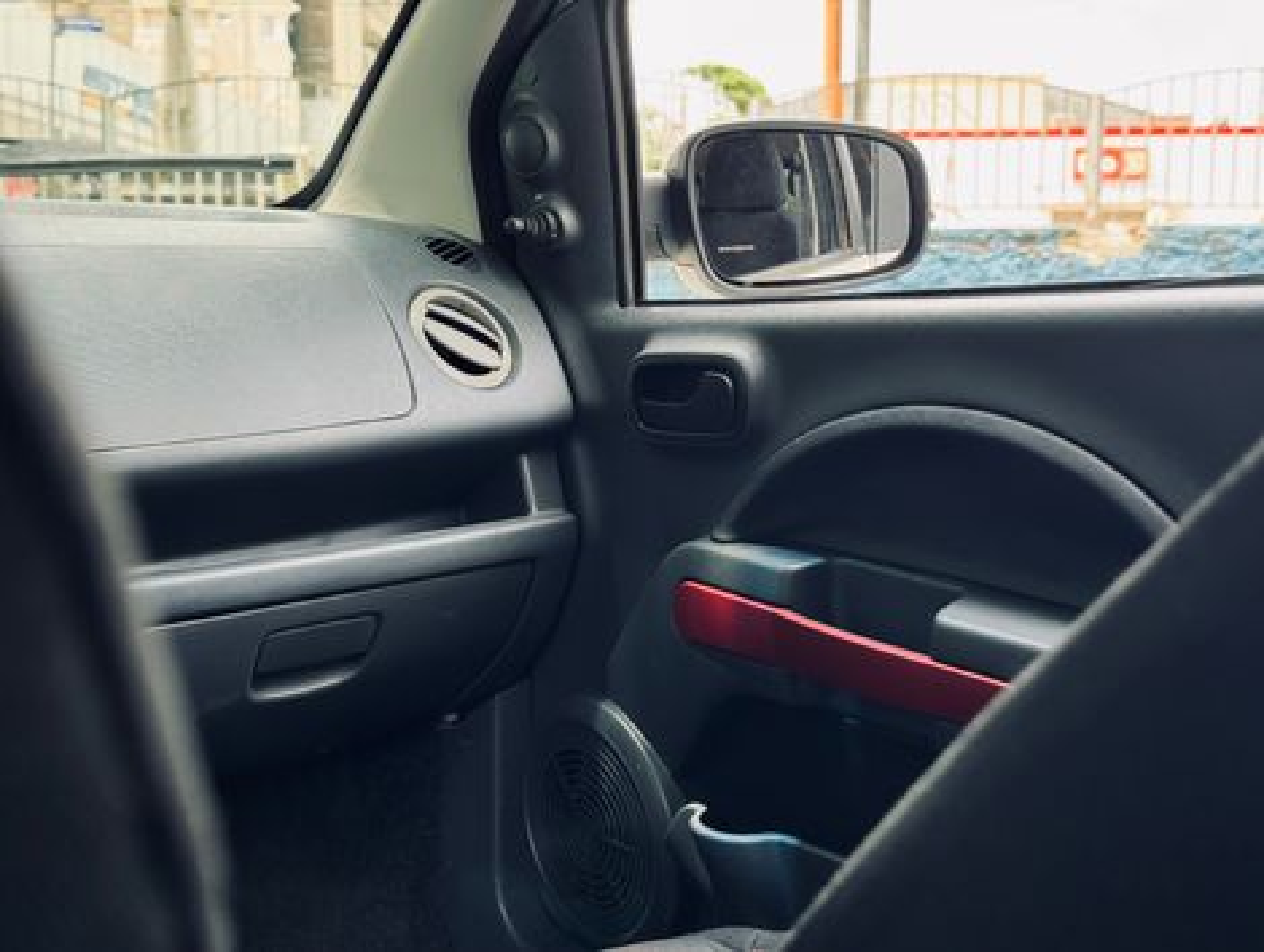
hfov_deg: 39.6
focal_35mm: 48
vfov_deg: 30.3
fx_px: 1755
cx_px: 632
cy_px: 476
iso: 64
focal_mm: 6.76
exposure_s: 1/129
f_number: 1.78
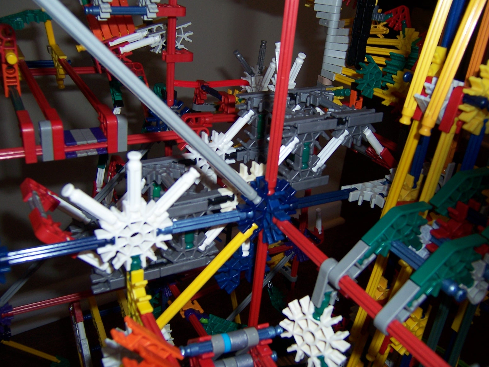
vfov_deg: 42.9
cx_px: 244
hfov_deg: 55.4
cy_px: 184
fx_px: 466
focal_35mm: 33
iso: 80
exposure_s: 1/60
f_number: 2.8
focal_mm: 5.5
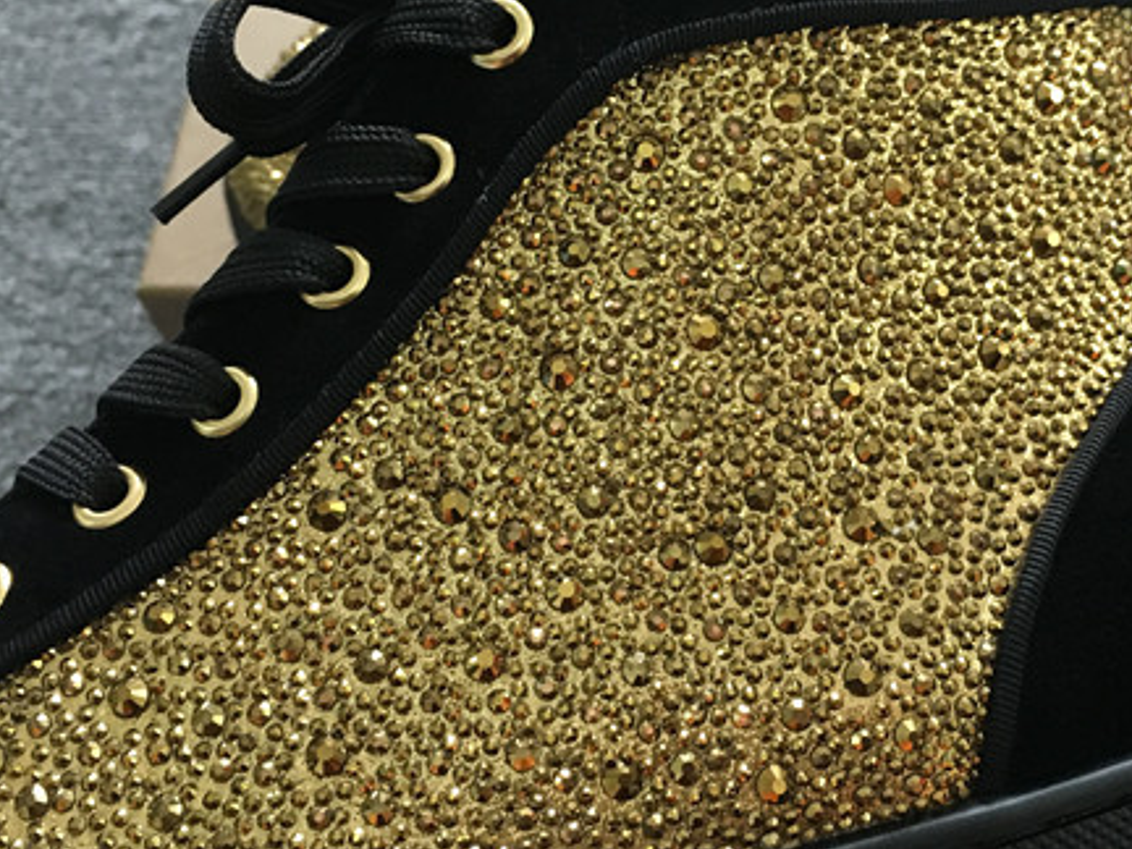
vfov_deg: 30.9
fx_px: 1537
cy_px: 389
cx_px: 676
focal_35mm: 47
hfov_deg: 40.3
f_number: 2.2
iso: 200
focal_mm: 4.15
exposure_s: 1/25
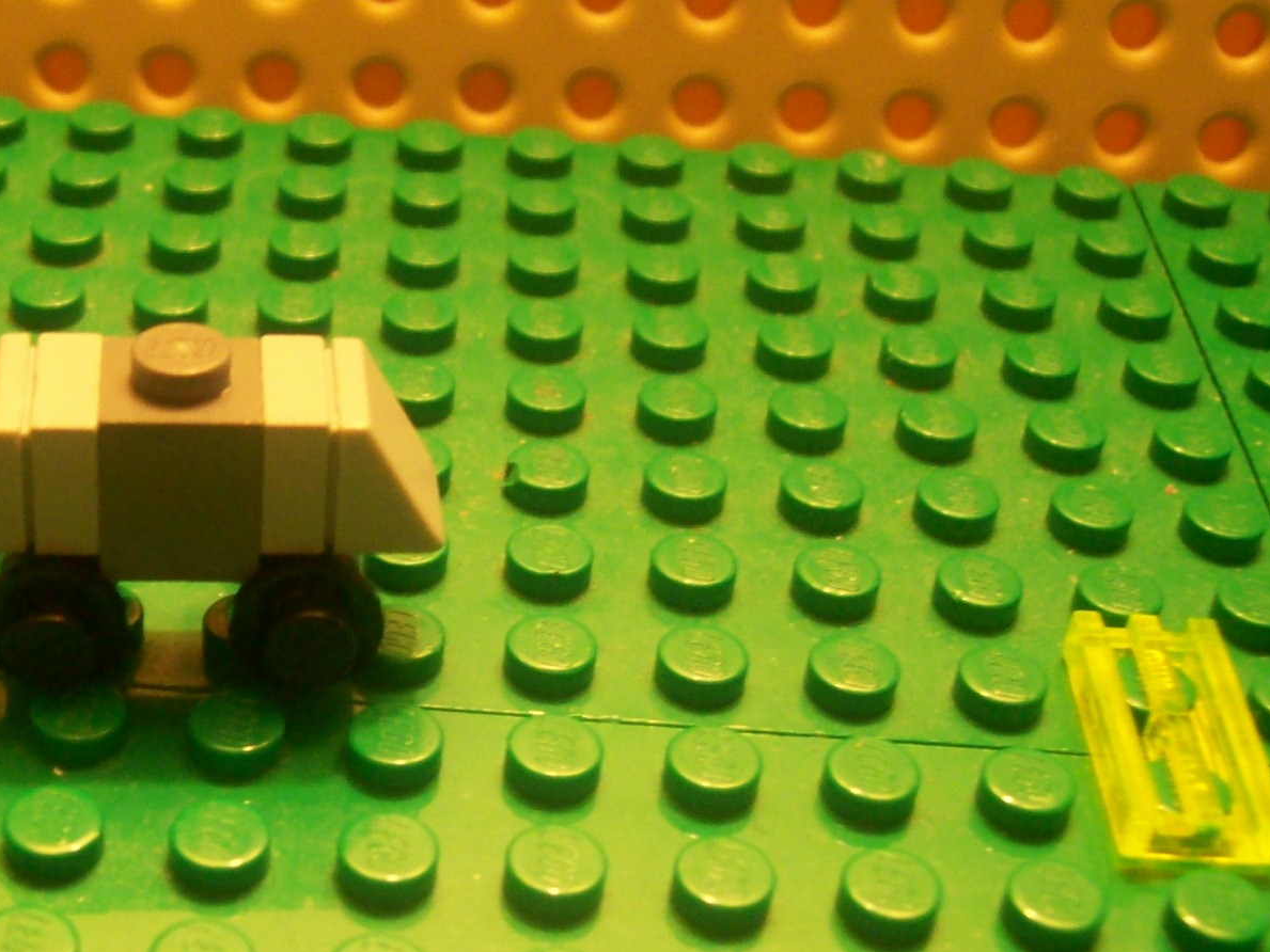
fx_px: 2275
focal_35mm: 62
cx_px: 217
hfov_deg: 30.3
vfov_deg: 23.6
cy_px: 572
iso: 160
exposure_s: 1/13.7
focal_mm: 6
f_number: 2.7
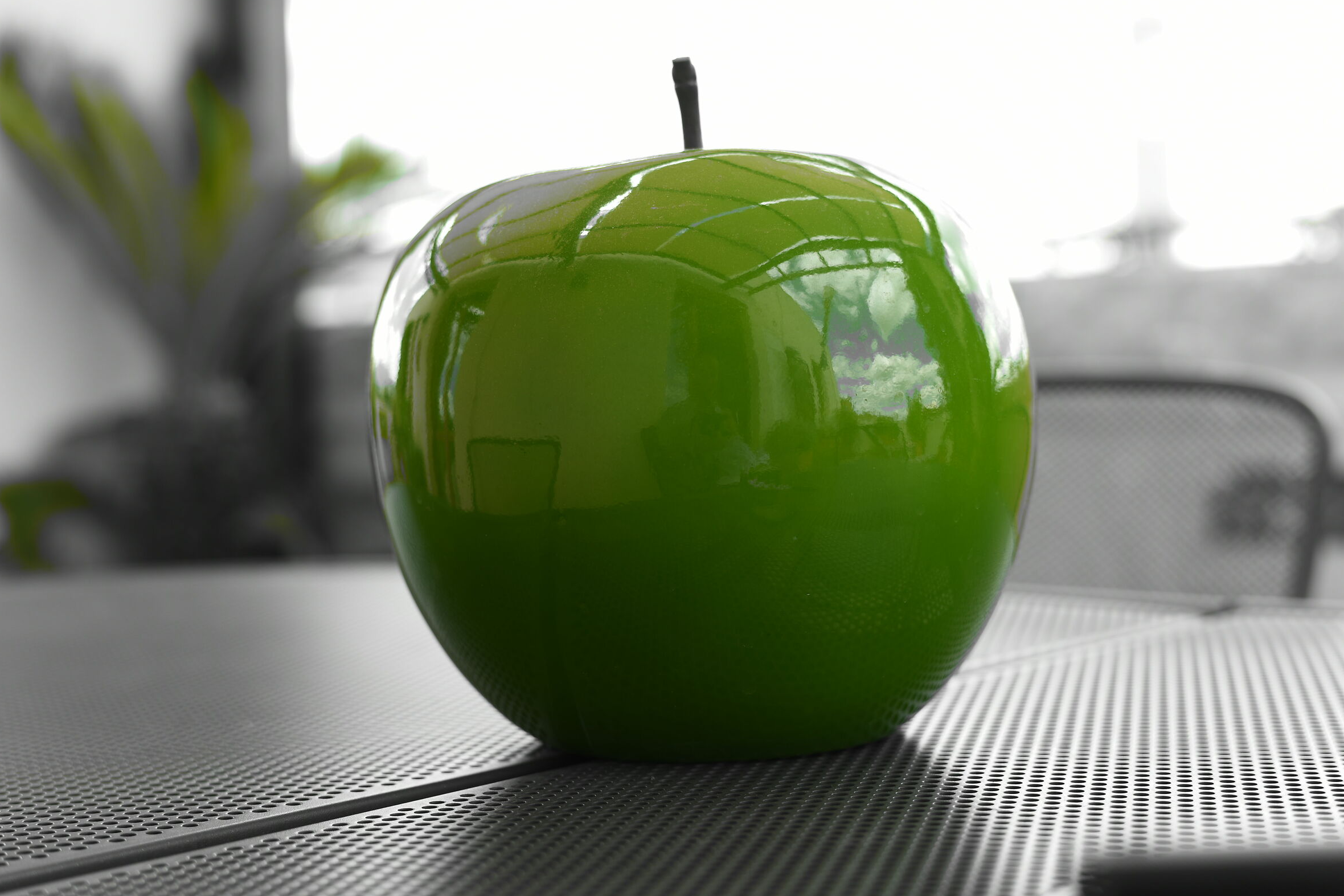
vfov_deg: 23.0
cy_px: 448
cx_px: 676
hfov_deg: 33.9
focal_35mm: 59
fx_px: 2202
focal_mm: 58
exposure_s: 1/160
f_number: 3.2
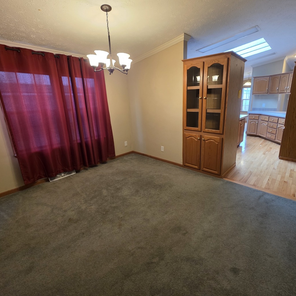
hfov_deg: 87.0
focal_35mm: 16
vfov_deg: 87.4
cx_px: 167
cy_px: 142
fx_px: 155
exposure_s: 1/60
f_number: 1.9
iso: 160
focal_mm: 2.2
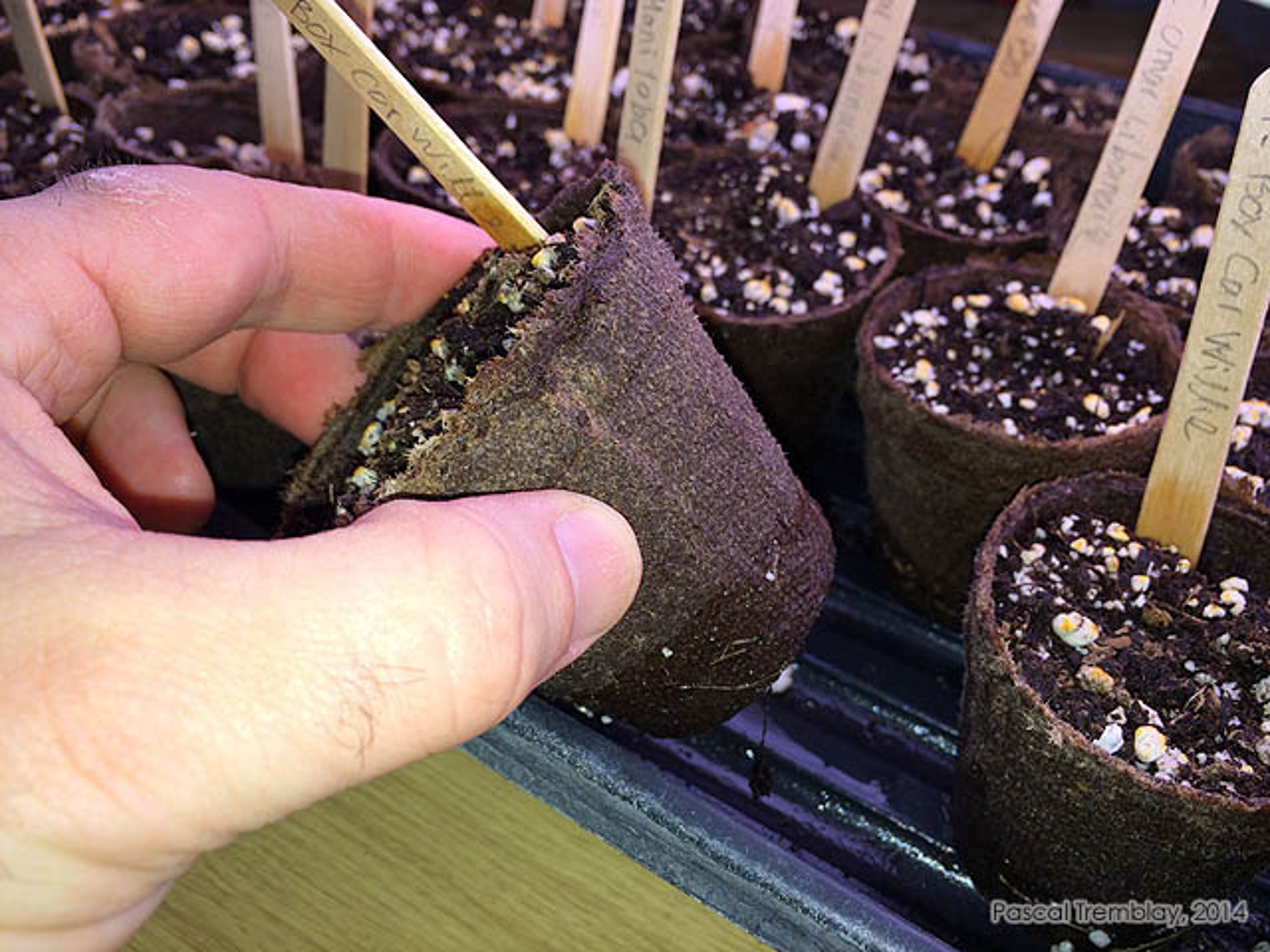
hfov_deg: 61.7
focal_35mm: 29
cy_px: 476
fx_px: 1064
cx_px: 635
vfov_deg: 48.2
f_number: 2.2
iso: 32
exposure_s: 1/127
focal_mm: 4.15
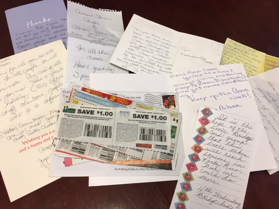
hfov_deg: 58.3
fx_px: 250
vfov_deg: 45.4
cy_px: 110
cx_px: 146
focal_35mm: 31
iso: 50
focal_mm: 4.15
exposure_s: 1/30
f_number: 2.2
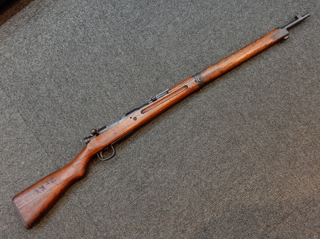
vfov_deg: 39.6
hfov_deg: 51.4
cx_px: 160
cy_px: 120
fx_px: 333
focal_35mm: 36
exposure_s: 1/8
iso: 500
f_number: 4
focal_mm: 6.4
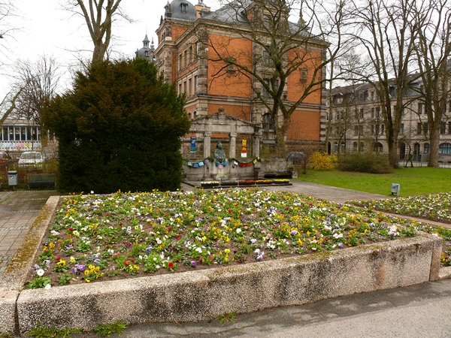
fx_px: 456
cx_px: 226
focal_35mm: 35
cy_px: 169
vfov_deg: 40.7
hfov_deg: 52.6
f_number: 4
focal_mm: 7.4
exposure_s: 1/200
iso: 100
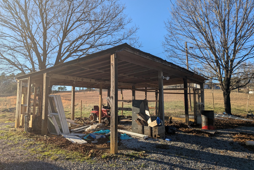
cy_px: 86
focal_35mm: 25
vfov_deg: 51.3
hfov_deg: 71.5
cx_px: 127
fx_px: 176
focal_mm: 4.53
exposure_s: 1/861
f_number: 1.7
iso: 24
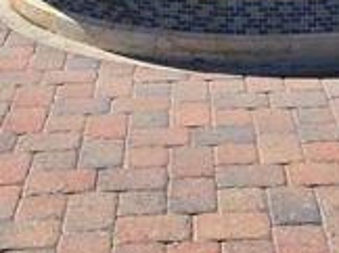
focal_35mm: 100
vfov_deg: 12.7
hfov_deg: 19.6
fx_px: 978
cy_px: -270
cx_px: 235
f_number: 1.8
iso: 25
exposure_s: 1/2470
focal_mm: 5.4
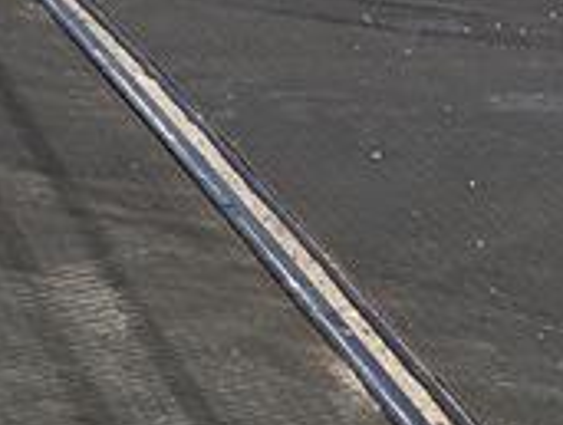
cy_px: -814
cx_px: -458
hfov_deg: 9.3
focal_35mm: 203
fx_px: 3309
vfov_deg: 6.7
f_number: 2.2
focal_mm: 4.15
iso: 25
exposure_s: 1/1748
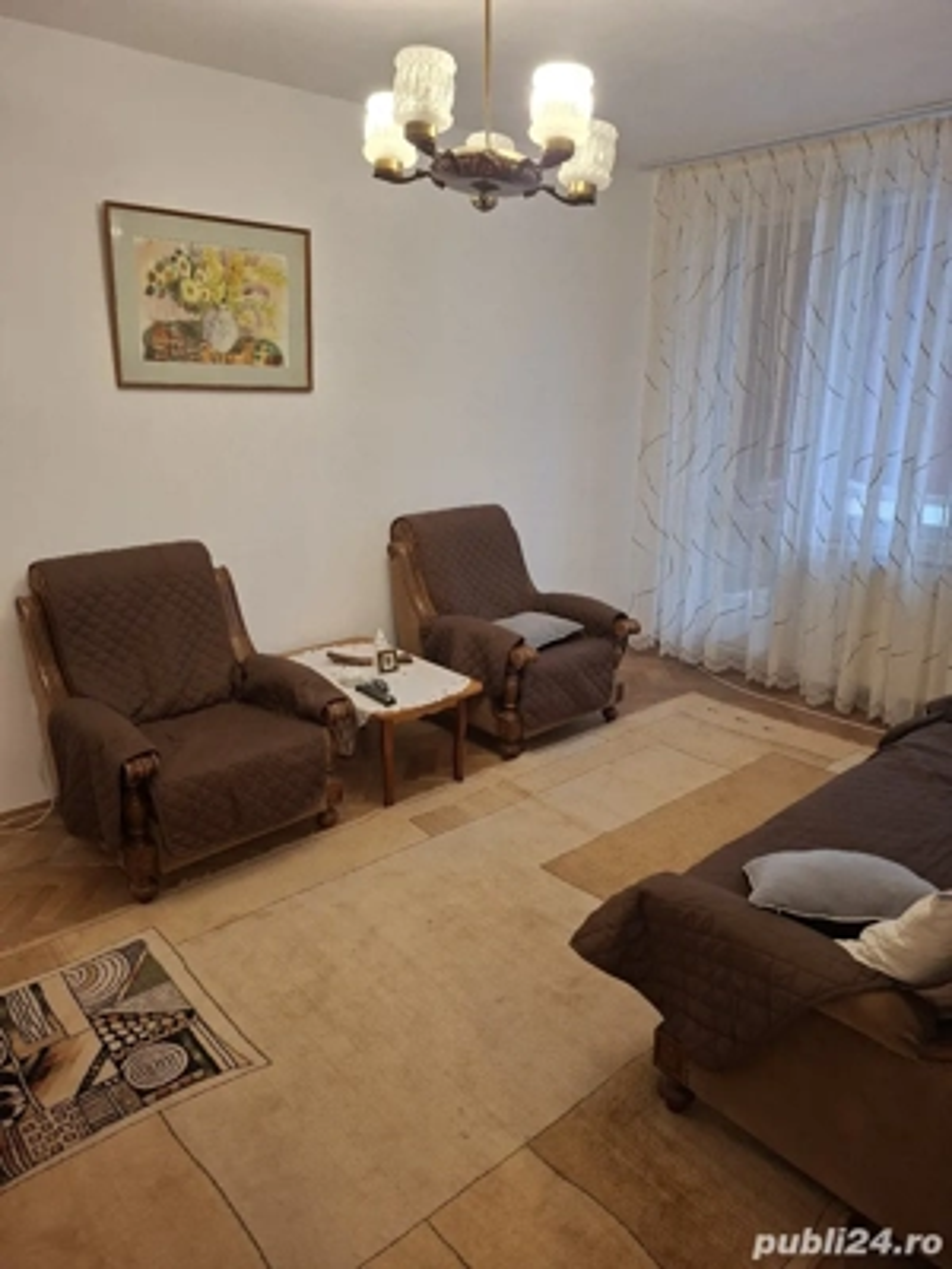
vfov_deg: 73.9
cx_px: 476
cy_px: 634
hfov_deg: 58.9
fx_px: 843
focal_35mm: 23
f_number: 1.8
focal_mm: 5.54
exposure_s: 1/60.2
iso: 250
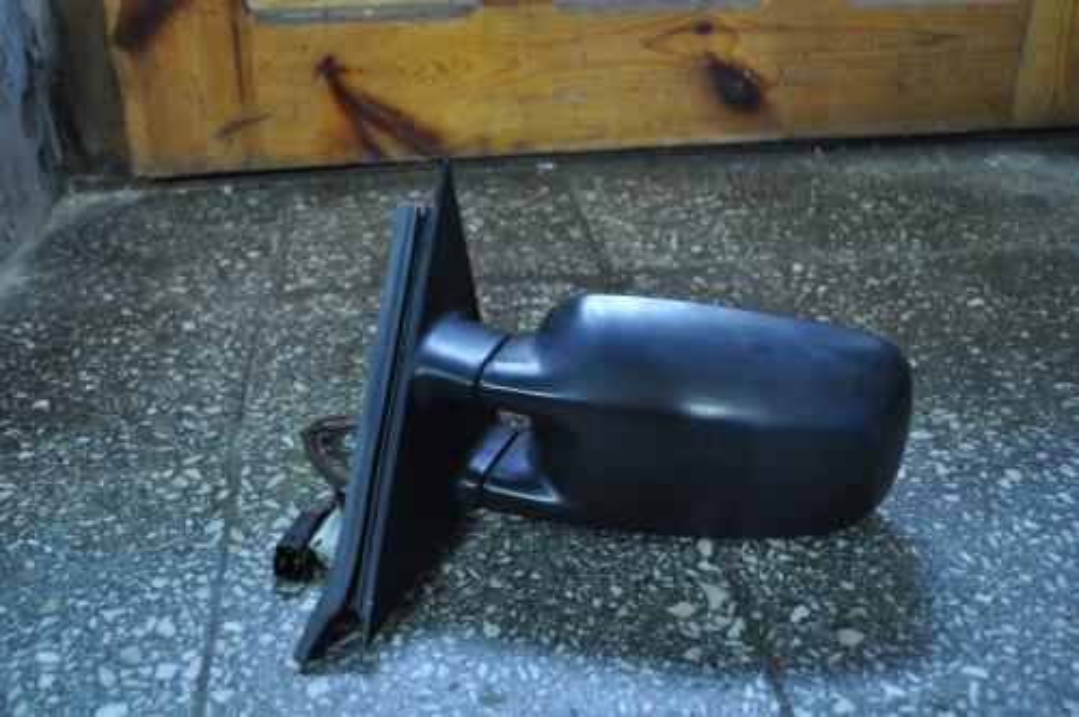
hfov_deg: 53.2
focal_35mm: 36
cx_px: 540
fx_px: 1078
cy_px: 358
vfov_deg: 36.8
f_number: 4
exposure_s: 1/15
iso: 1600
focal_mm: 24
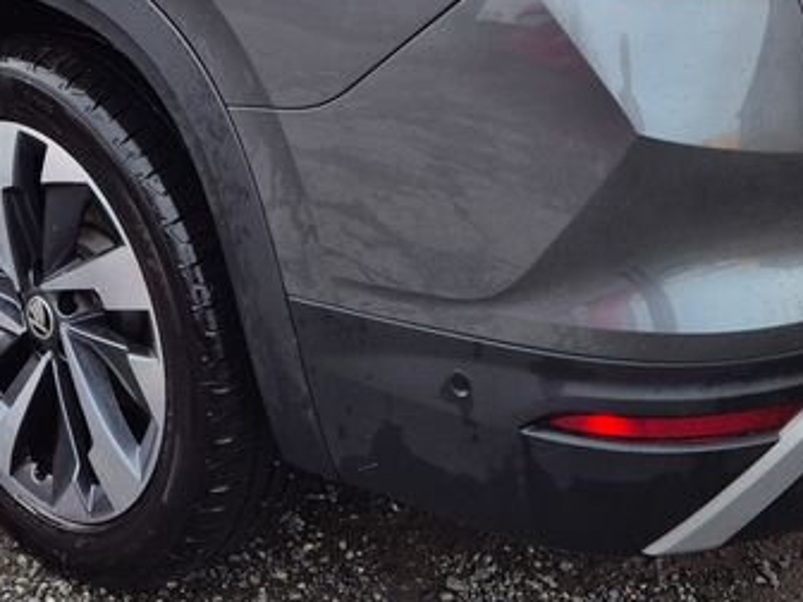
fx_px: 1624
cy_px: -62
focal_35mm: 70
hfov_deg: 27.7
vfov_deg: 20.1
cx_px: 320
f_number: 1.8
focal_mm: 5.4
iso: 25
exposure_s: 1/696
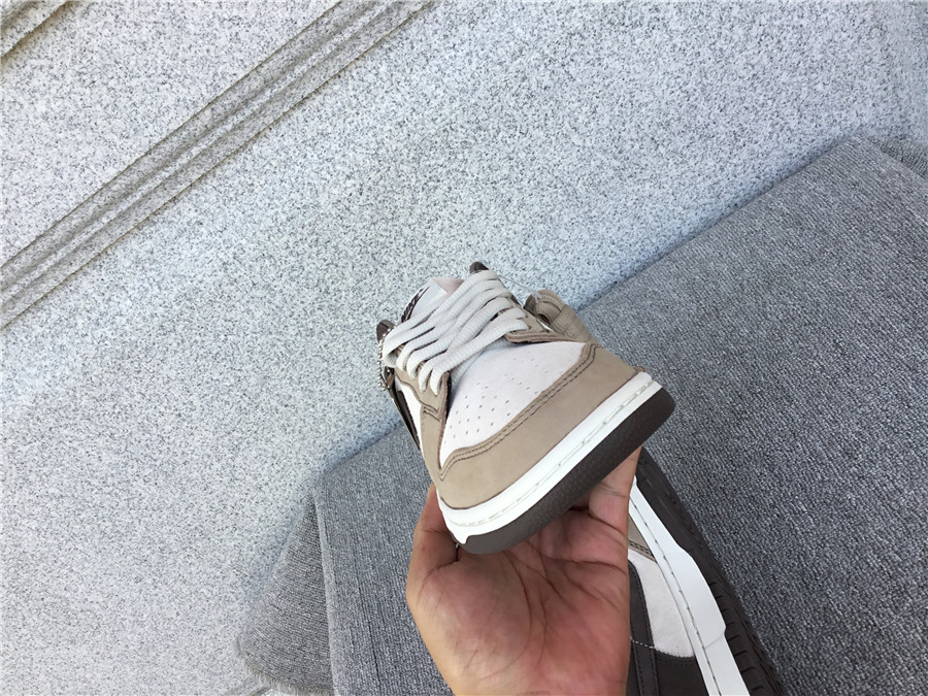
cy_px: 348
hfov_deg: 58.4
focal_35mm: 31
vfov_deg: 45.4
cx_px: 464
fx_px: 831
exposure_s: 1/127
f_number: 2.4
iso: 25
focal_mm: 3.3
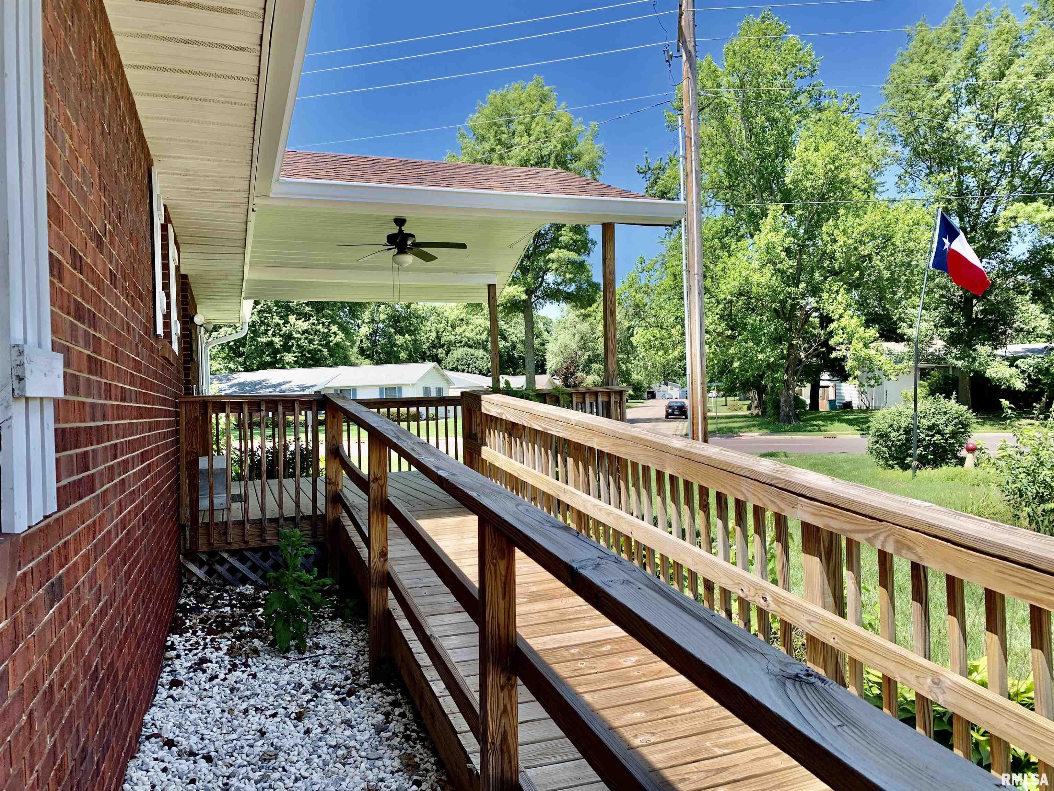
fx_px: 792
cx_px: 527
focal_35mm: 26
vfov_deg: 53.1
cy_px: 396
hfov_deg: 67.3
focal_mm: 4.25
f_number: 1.8
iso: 25
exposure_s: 1/754
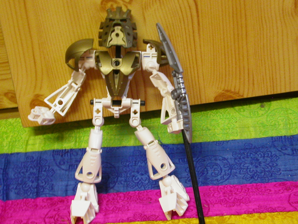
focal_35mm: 64
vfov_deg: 22.9
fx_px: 551
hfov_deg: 30.3
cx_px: 149
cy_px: 112
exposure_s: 1/4.1
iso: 212
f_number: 3.5
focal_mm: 9.7
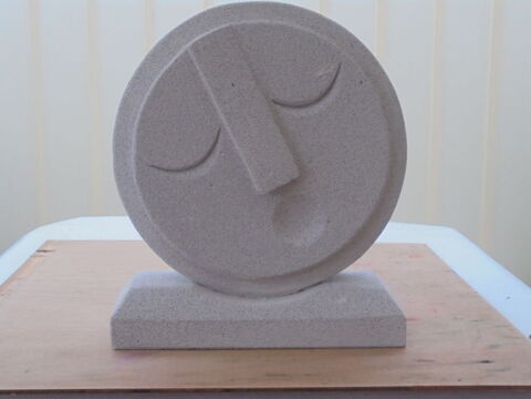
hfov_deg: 38.9
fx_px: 752
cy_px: 200
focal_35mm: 49
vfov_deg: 29.7
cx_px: 266
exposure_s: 1/60
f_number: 4.8
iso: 100
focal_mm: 8.9
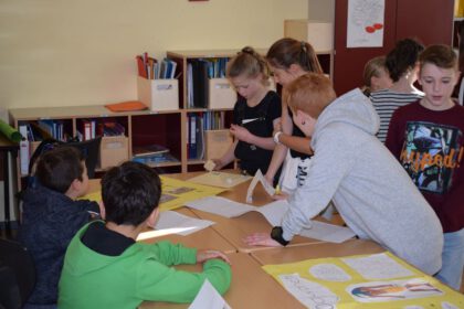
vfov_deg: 22.6
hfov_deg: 33.4
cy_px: 154
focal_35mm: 60
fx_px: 773
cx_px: 232
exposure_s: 1/60
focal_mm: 40
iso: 1000
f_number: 5
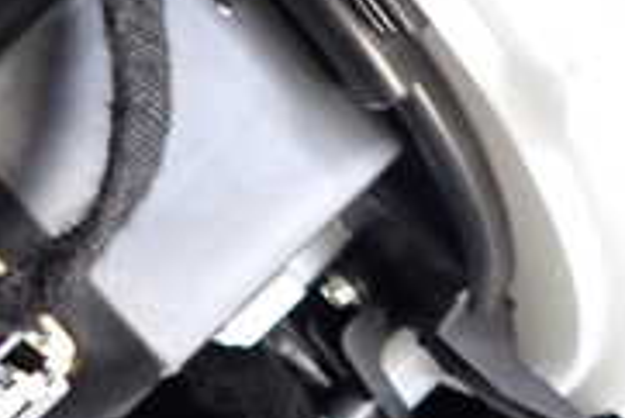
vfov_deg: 15.9
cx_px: 90
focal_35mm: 86
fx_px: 1494
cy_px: 169
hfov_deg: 23.1
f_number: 2
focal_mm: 4.5
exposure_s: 1/30
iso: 250
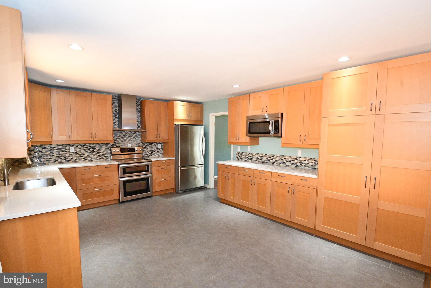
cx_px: 216
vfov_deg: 73.7
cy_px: 144
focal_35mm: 16
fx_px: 192
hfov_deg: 96.7
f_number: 10
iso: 4000
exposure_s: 1/80
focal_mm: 11
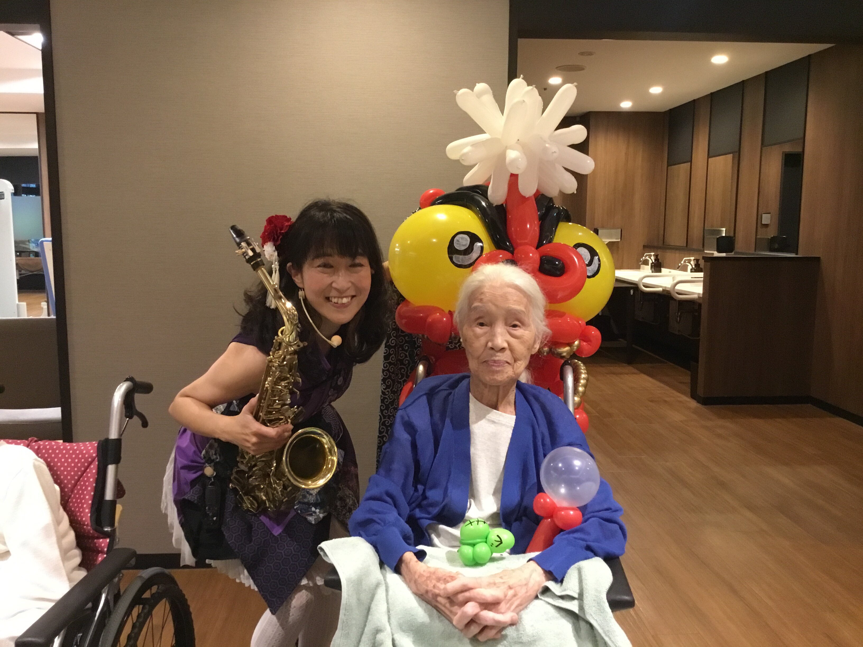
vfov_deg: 45.4
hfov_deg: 58.4
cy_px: 324
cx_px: 432
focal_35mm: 31
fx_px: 773
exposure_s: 1/30
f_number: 2.4
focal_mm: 3.3
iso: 200
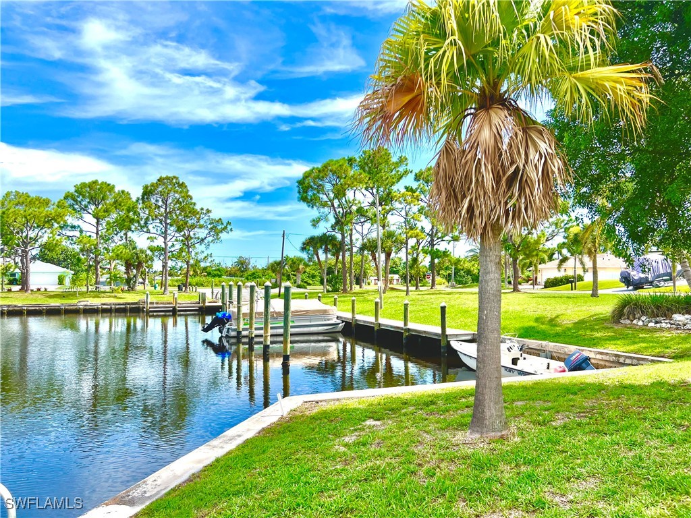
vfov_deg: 53.1
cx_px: 346
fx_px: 519
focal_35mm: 26
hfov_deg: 67.3
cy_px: 259
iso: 50
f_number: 1.5
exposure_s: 1/4274
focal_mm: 5.7
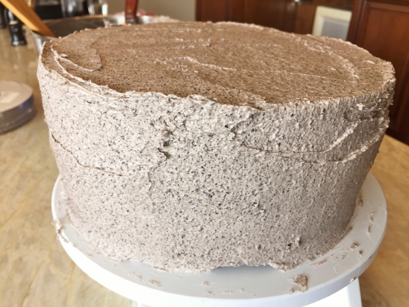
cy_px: 154
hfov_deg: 61.7
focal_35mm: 29
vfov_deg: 48.2
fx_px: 343
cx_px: 204
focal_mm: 4.15
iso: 32
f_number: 2.2
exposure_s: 1/60
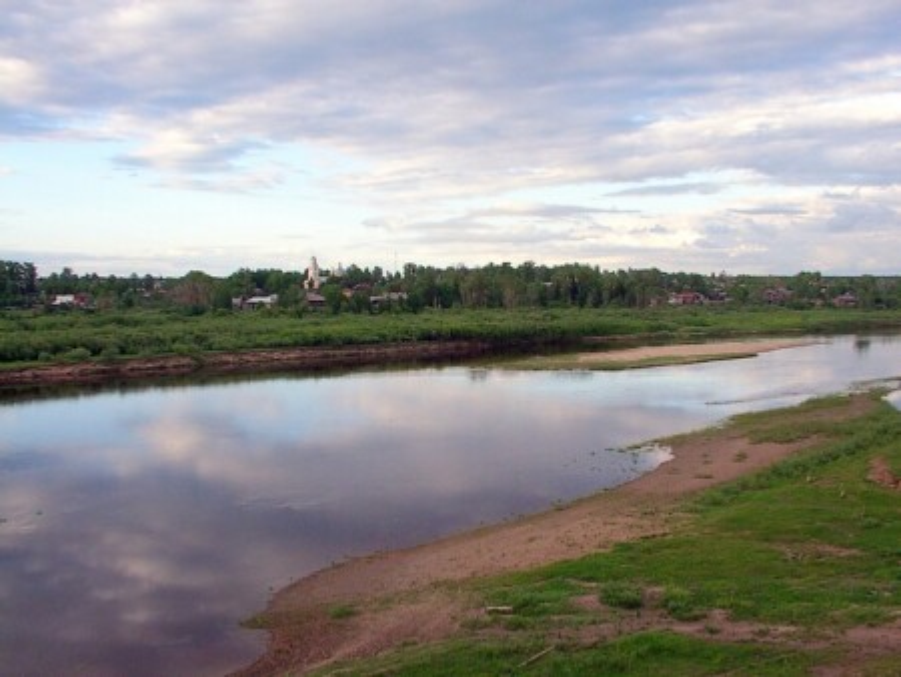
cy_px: 338
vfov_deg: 38.7
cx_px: 450
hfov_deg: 50.1
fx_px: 964
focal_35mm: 37
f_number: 5.6
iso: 100
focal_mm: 5.8
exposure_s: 1/125
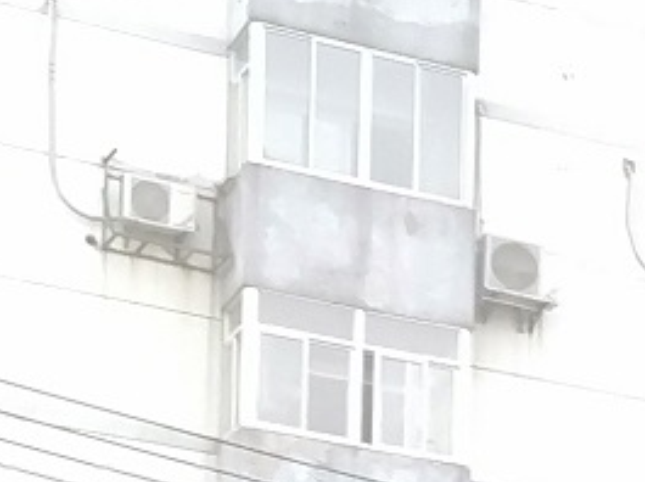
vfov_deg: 7.1
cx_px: 1638
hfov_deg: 9.2
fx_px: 3517
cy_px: 1380
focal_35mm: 189
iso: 100
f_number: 1.8
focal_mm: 4.36
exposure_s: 1/173
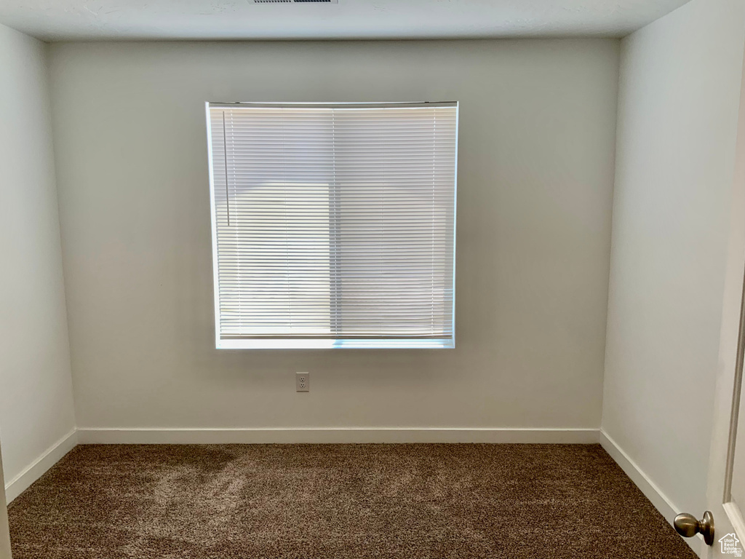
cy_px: 280
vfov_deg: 48.2
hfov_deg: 61.7
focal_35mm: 29
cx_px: 372
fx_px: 624
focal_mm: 3
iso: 20
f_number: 1.8
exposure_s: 1/120
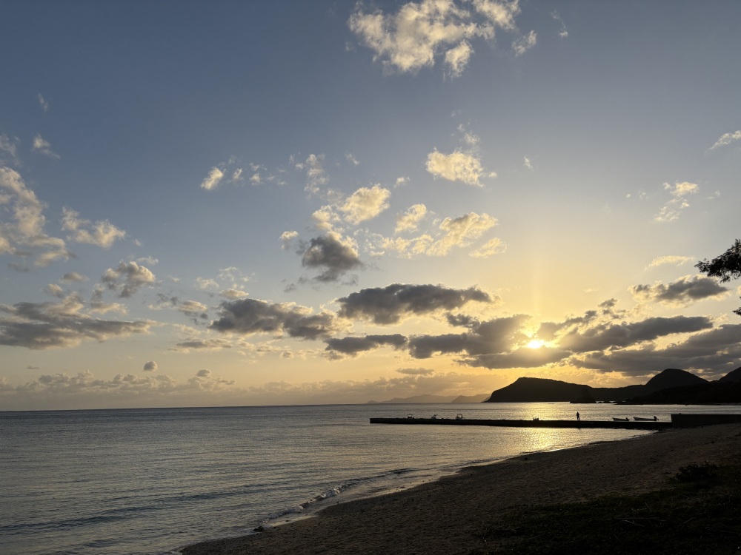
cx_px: 370
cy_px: 278
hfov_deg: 67.3
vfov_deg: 53.1
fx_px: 557
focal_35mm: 26
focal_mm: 5.96
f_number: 1.6
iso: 50
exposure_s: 1/7813
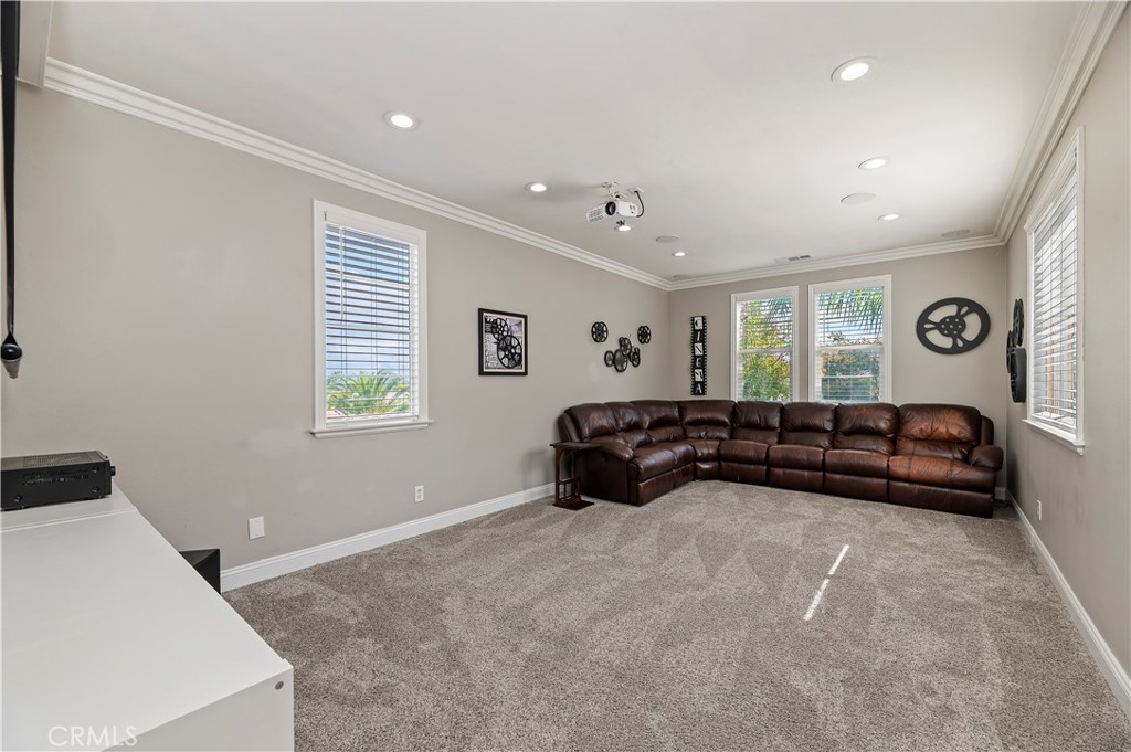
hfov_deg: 104.3
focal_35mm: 14
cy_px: 376
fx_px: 439
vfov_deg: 81.1
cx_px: 566
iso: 500
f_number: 10
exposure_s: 1/80
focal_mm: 14
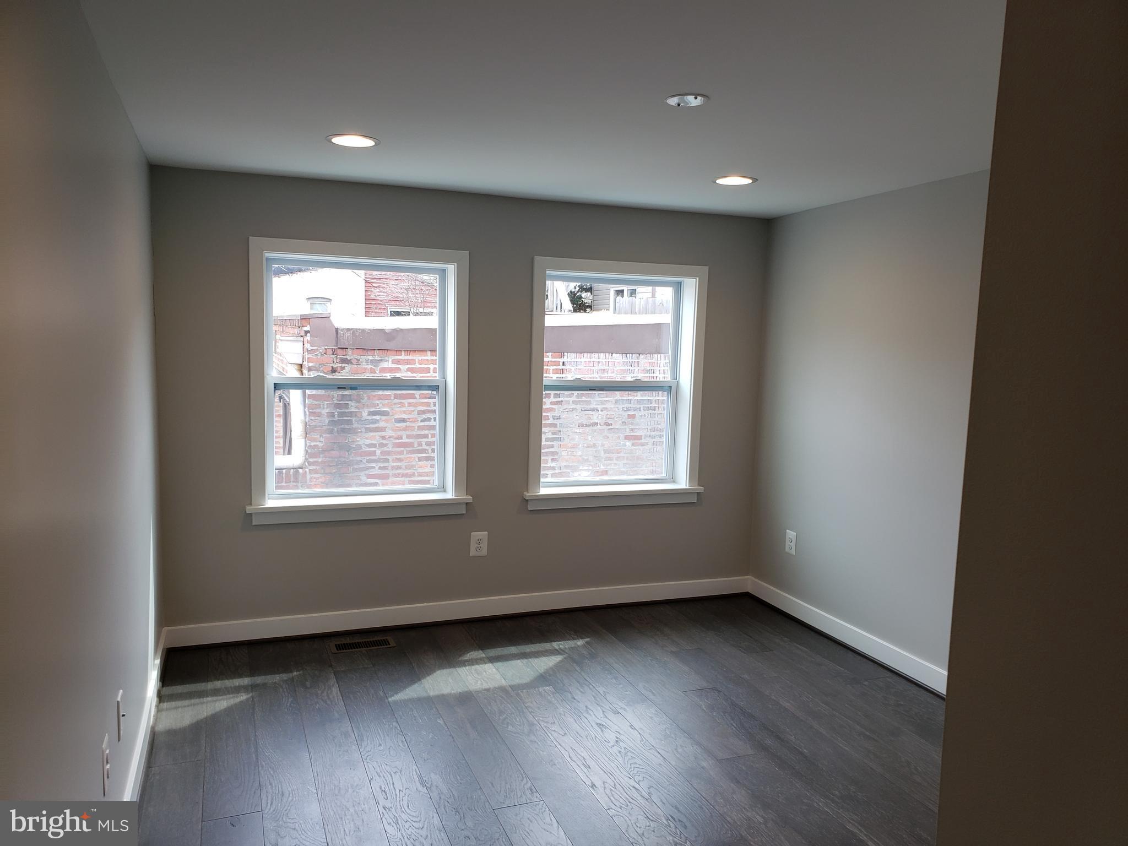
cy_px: 423
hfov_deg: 67.3
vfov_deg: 53.1
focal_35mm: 26
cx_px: 564
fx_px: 847
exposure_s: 1/120
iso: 64
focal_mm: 4.3
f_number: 2.4
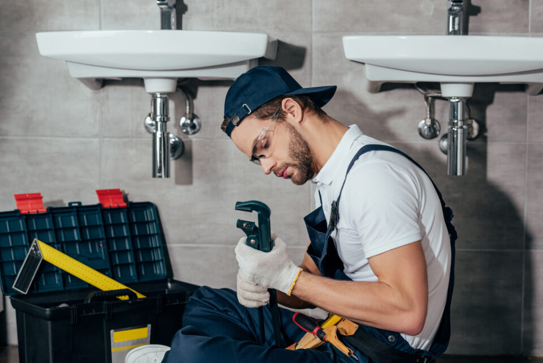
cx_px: 272
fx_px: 1358
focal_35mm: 90
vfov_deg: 15.2
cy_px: 182
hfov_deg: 22.6
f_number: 4
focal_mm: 90
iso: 100
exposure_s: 1/160
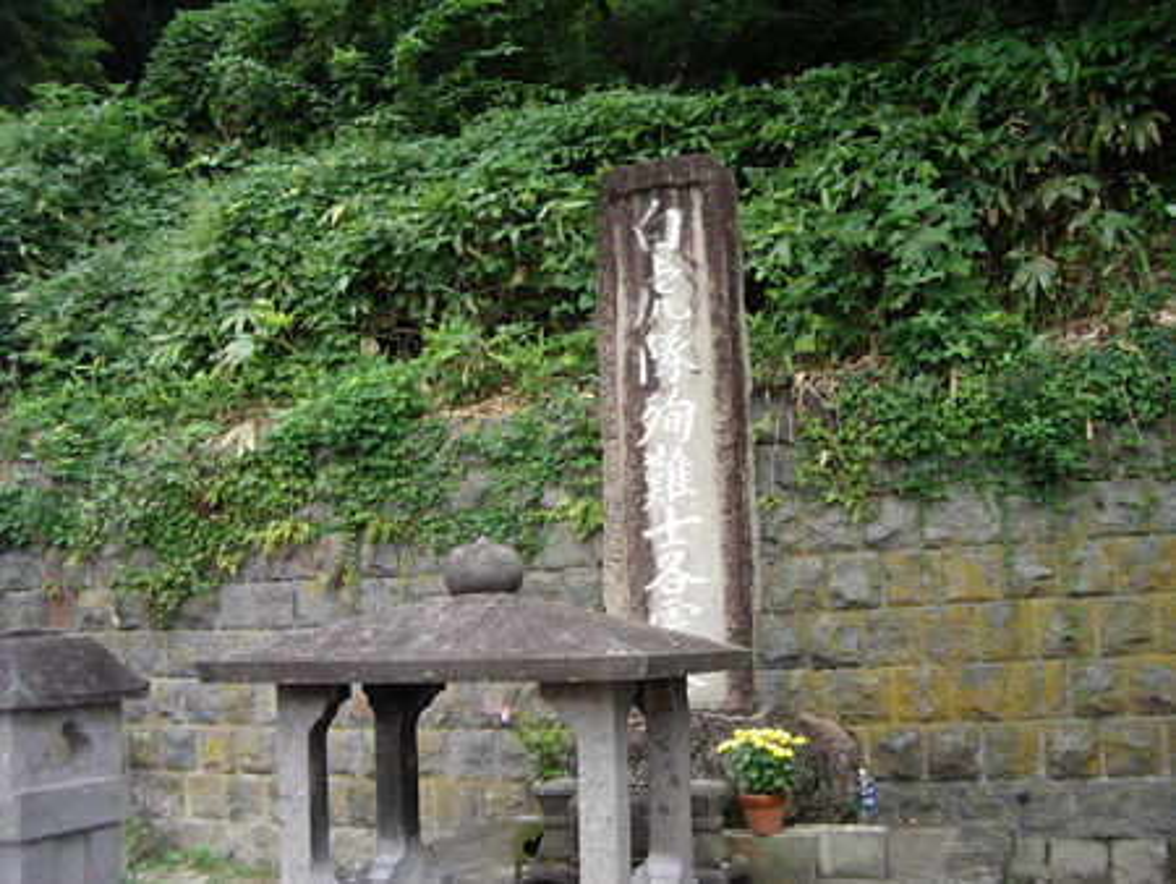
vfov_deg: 37.8
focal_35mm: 38
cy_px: 442
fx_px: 1292
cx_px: 588
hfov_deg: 49.0
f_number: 2.6
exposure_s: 1/160
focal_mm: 5.8
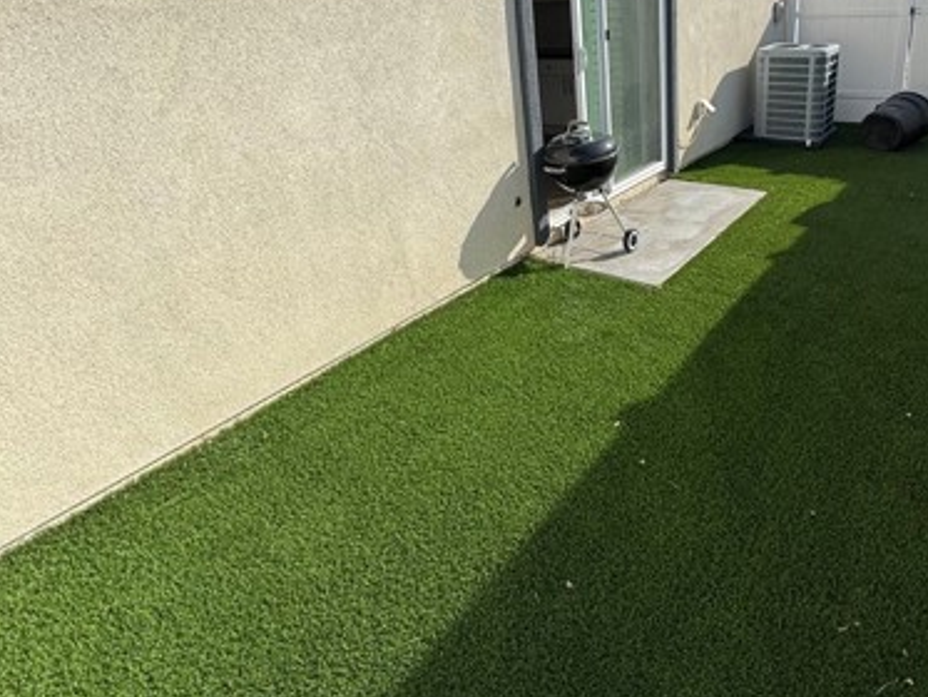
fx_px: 644
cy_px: 202
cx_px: 590
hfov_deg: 70.2
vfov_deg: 55.0
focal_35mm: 24
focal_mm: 2.22
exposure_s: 1/1832
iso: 40
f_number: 2.2
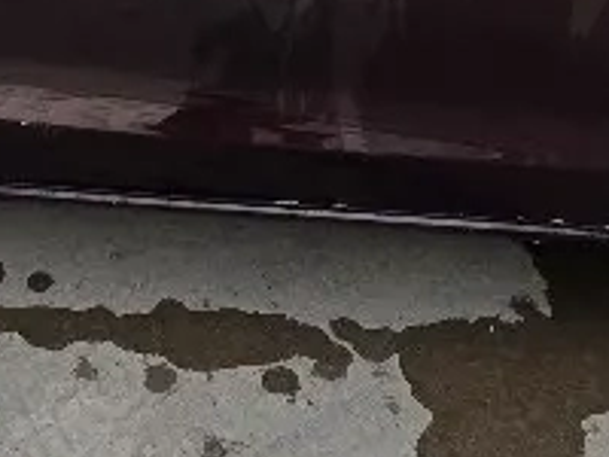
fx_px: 1144
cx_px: 67
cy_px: -183
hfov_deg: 28.7
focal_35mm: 65
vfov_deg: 20.1
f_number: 1.9
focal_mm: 2.2
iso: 40
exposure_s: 1/2000
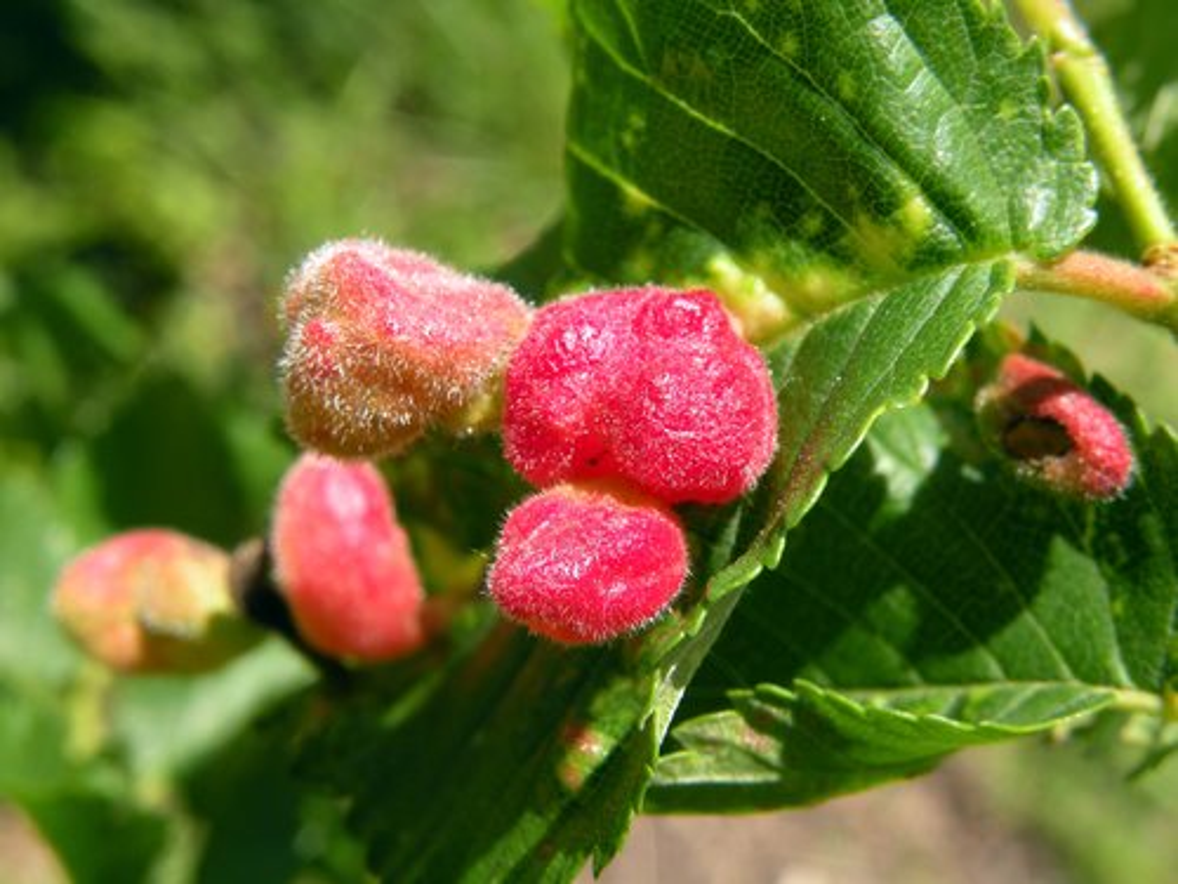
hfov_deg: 34.3
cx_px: 589
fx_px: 1906
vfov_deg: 26.1
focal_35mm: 56
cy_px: 442
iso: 64
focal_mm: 9.8
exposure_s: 1/210
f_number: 5
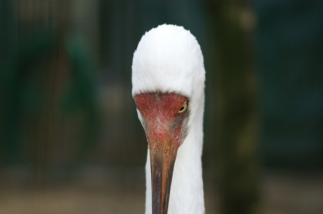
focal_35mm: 128
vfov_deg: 10.7
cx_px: 162
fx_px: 1142
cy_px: 107
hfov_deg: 16.1
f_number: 2.8
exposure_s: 1/320
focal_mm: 85
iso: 100
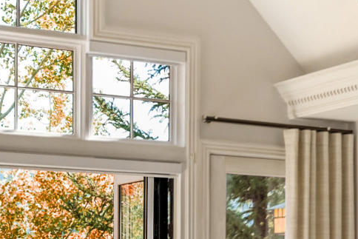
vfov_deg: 10.9
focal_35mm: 124
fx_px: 1233
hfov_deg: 15.9
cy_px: 278
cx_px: 424
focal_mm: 20
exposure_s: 1/200
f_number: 7.1
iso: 500
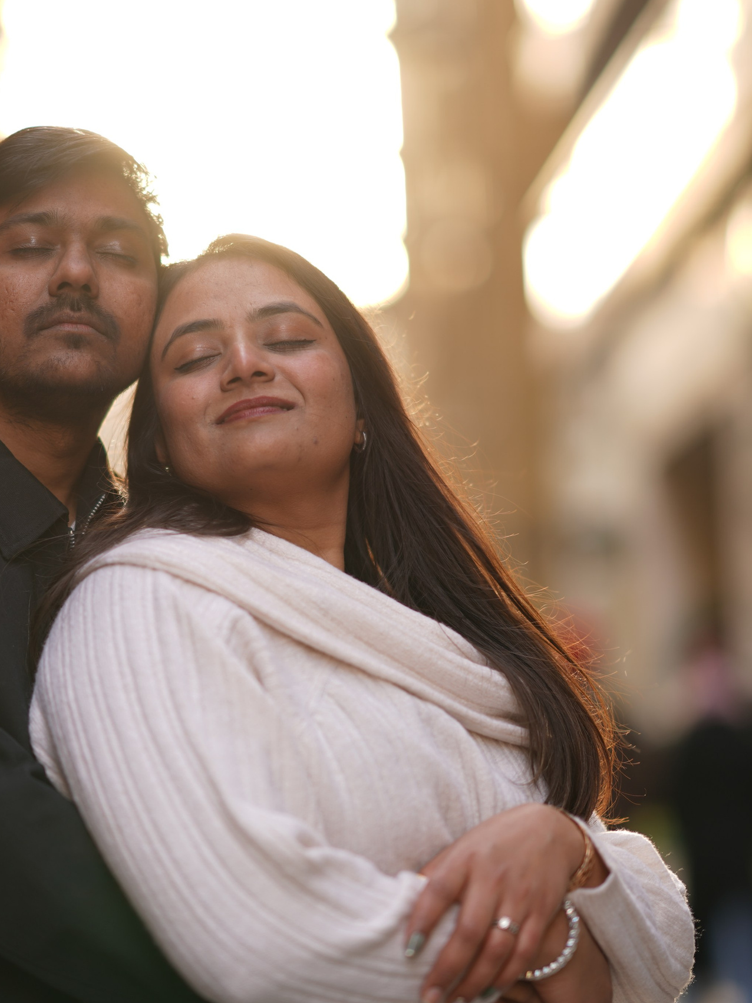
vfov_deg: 16.0
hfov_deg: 12.0
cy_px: 502
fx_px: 3562
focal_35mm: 123
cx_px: 201
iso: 50
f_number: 1.4
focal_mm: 85
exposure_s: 1/60
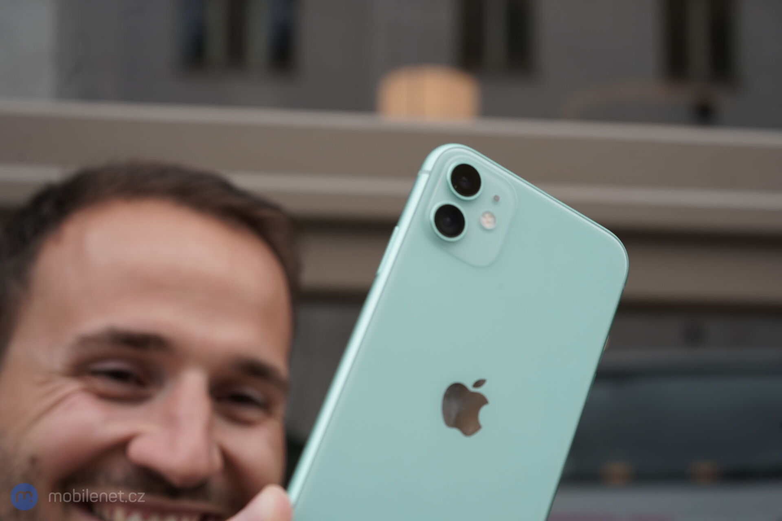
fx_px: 1195
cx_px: 391
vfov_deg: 24.6
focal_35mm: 55
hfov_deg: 36.2
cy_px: 260
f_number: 6.3
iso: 250
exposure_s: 1/250
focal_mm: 55
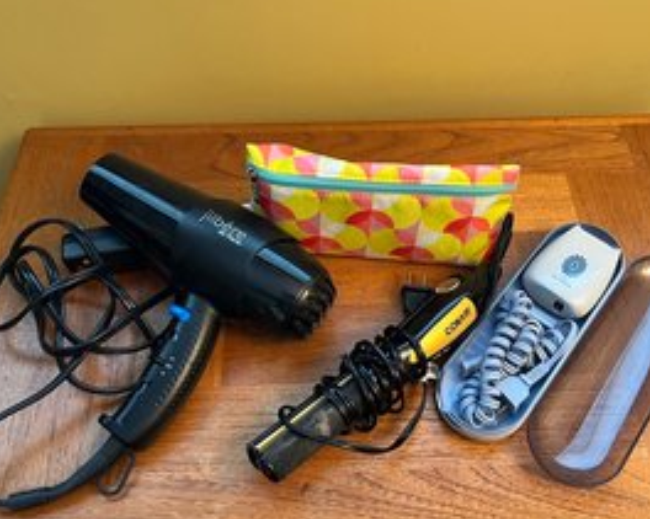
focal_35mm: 33
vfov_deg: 44.5
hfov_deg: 54.1
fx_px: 635
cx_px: 361
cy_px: 250
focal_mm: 5.1
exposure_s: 1/60
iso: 400
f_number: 1.6
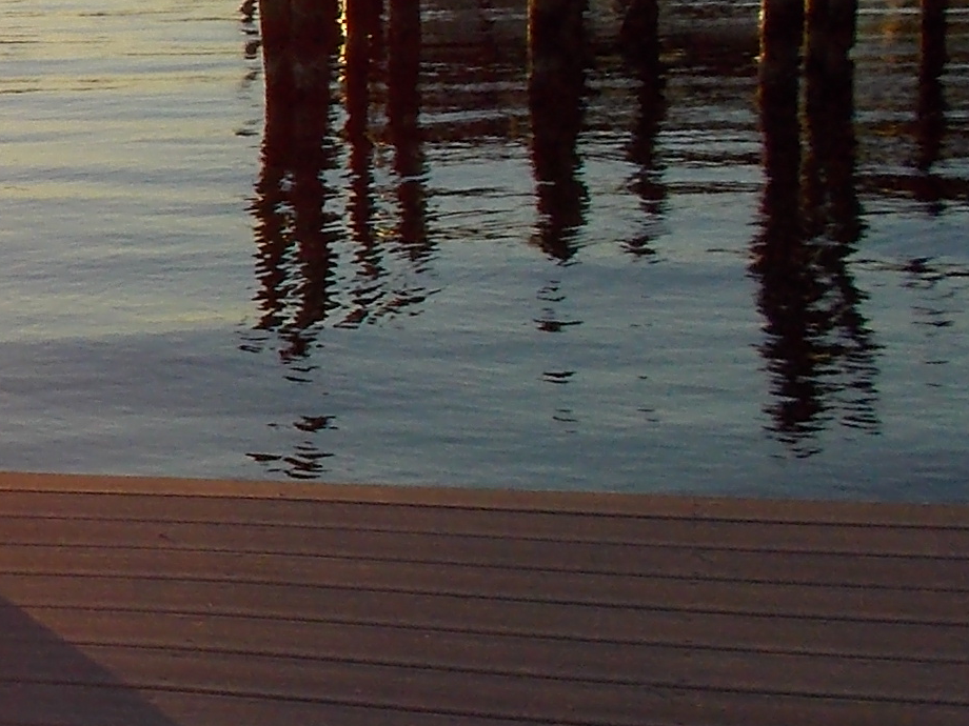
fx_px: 3219
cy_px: 104
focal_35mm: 115
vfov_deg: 12.8
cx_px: -778
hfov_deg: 14.9
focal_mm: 4.1
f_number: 3.3
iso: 80
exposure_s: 1/1000
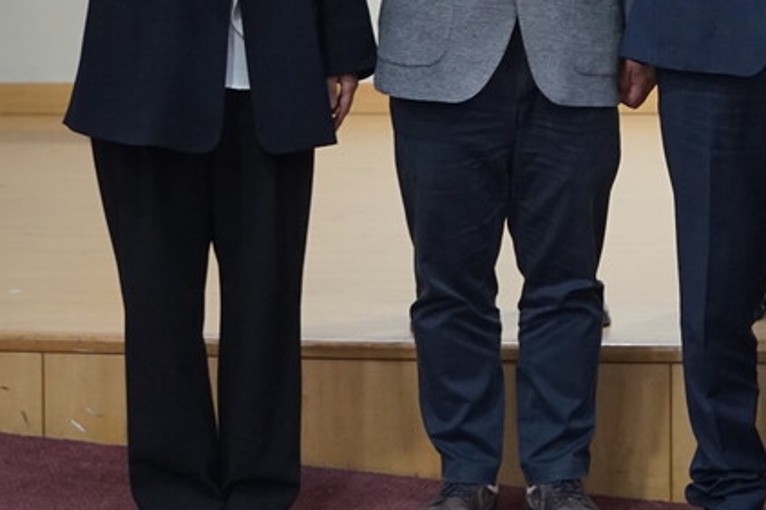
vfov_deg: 10.4
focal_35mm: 130
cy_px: -128
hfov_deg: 15.1
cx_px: 989
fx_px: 2766
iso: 1250
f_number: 4
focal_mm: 43
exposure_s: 1/160
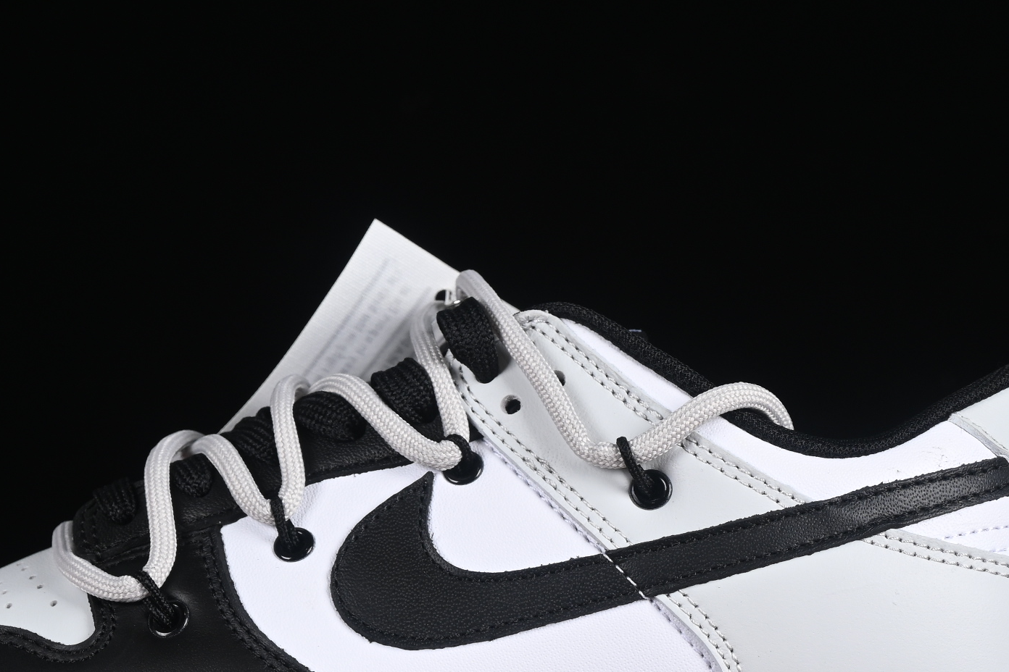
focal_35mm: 150
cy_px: 438
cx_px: 422
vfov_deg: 9.1
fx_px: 4204
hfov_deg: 13.7
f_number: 7.1
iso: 160
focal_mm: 50
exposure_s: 1/80
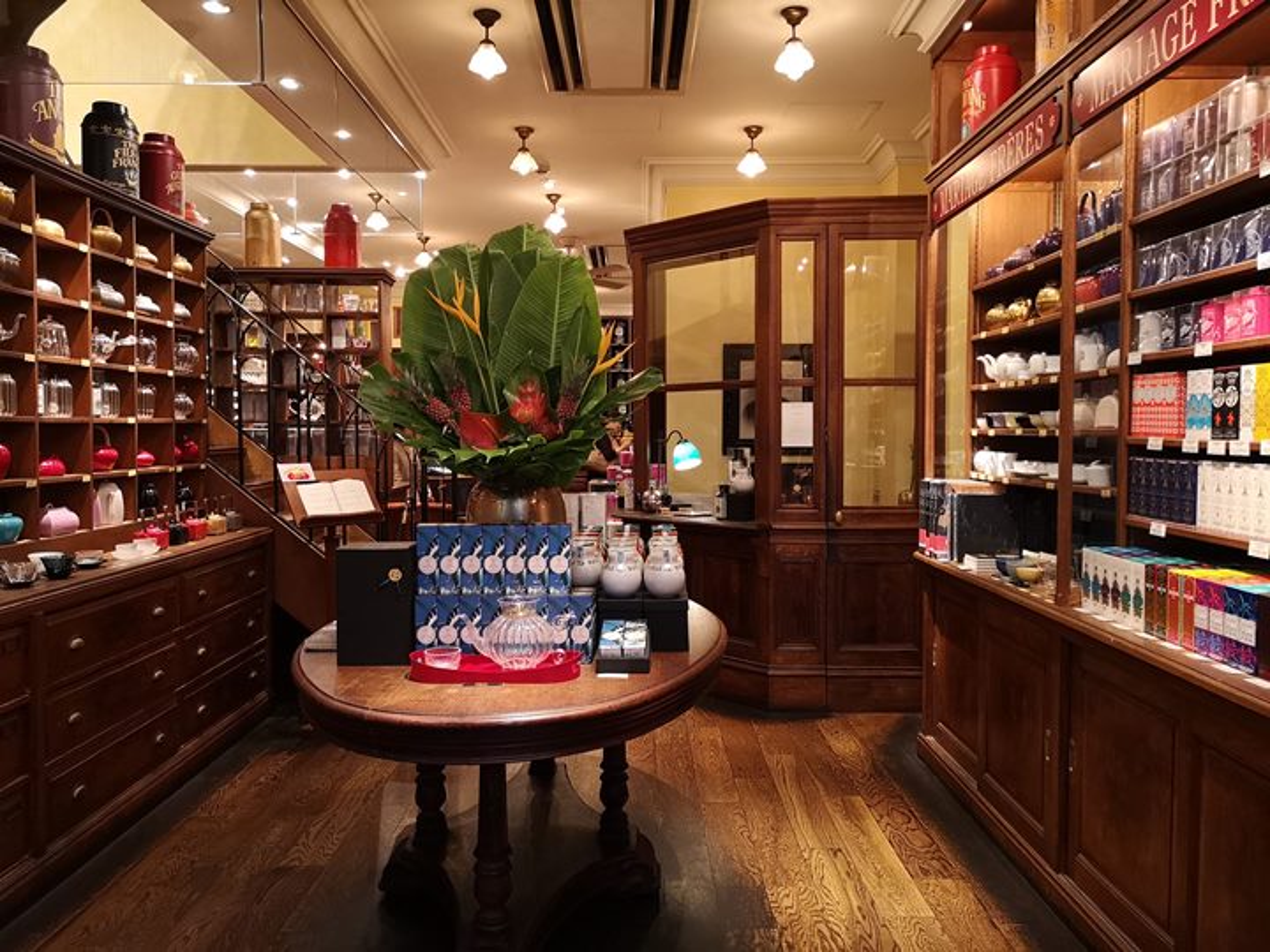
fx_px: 991
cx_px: 635
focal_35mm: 27
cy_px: 476
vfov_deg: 51.4
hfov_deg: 65.3
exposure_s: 1/50
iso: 500
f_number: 1.8
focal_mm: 3.95
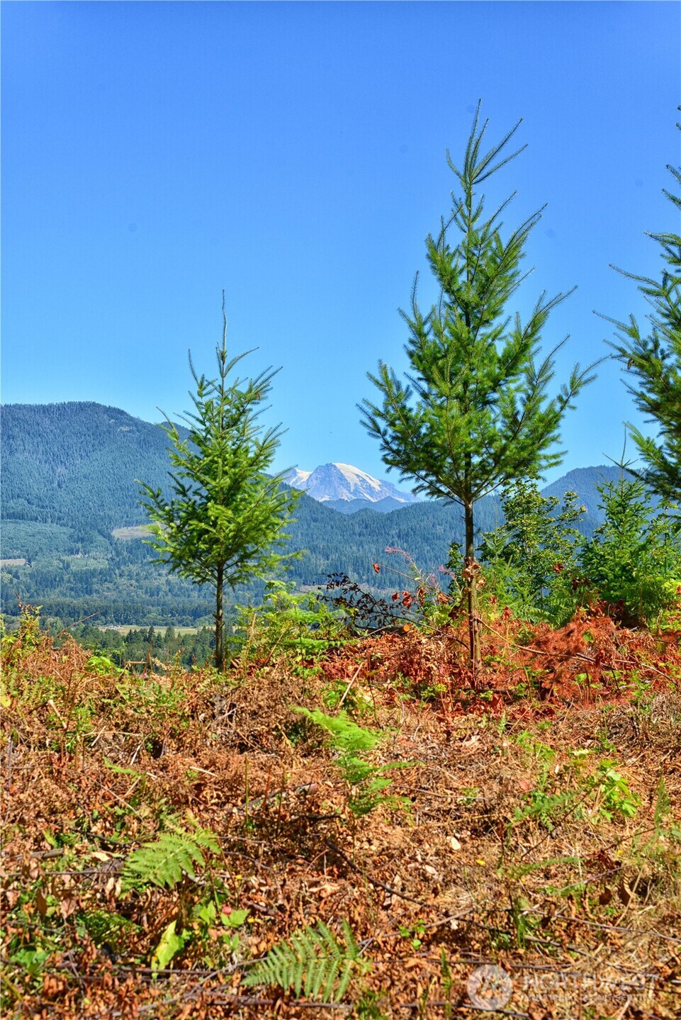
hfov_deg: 28.1
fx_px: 1360
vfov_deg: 41.1
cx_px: 340
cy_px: 510
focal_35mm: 48
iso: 200
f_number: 8
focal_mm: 48
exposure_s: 1/400
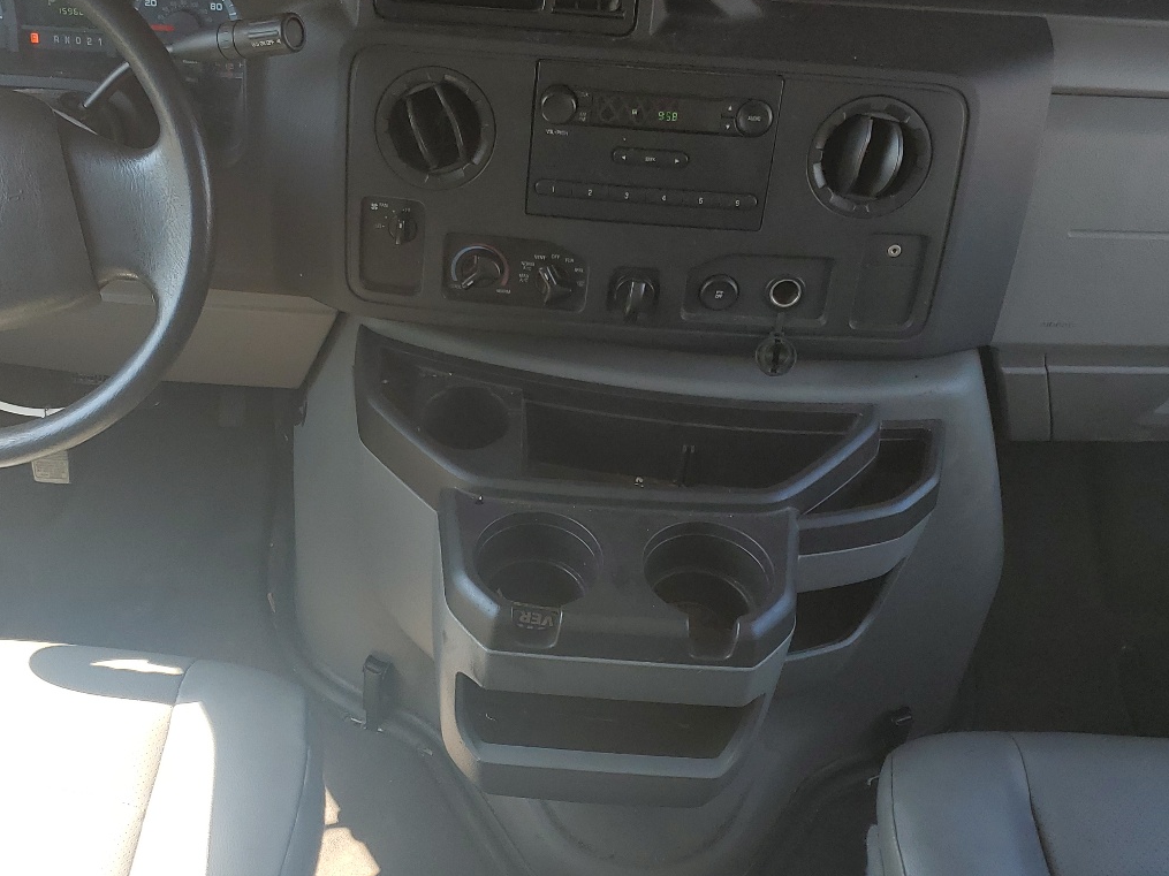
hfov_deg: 45.6
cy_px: 473
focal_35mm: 41
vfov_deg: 35.1
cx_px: 475
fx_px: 1384
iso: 50
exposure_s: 1/238
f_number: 1.5
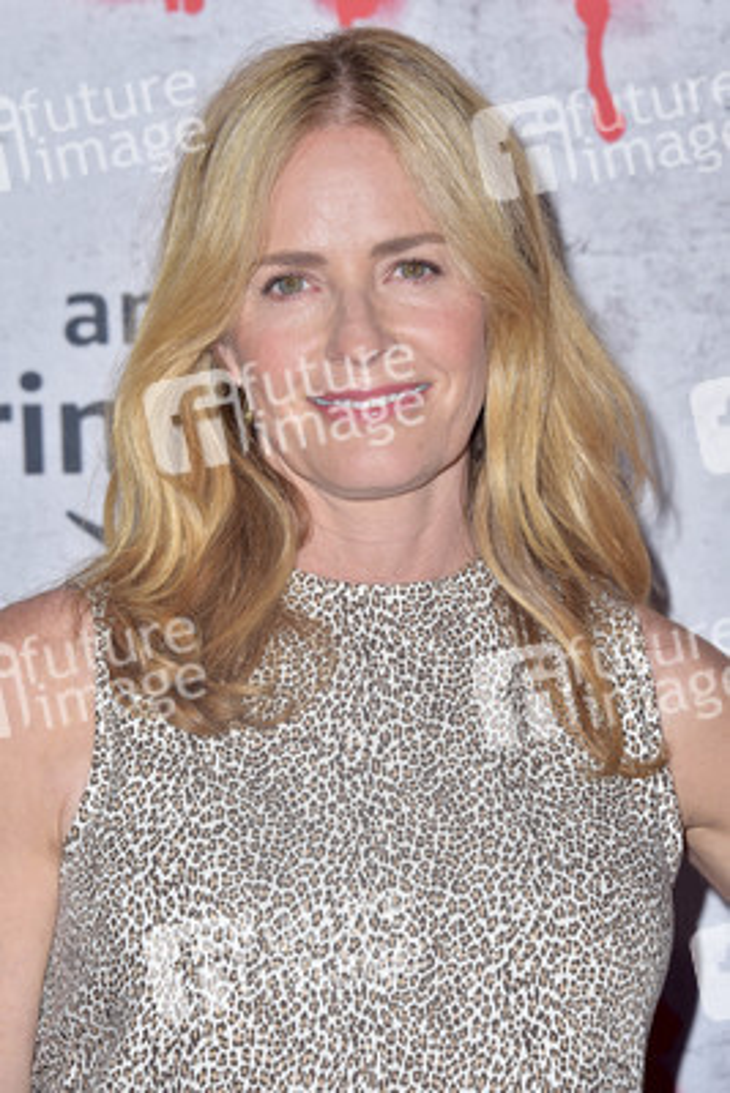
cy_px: 546
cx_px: 365
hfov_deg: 10.2
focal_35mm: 135
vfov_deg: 15.2
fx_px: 4102
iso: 400
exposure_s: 1/250
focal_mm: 135
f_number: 7.1
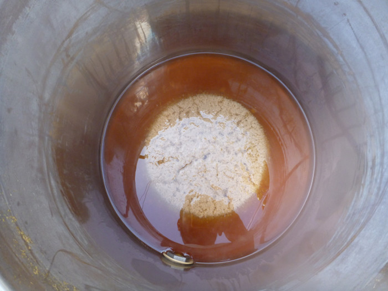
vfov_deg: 49.7
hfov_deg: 63.4
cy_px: 146
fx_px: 314
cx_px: 194
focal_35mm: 28
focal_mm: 4.9
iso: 250
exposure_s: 1/60
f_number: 3.3
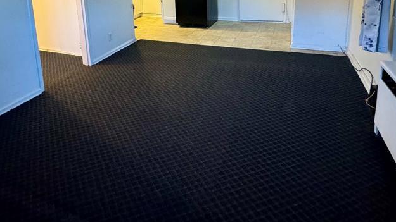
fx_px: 262
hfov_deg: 73.9
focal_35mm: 25
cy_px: 10
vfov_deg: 41.2
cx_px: 182
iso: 400
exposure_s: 1/60
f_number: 2.2
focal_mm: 2.22
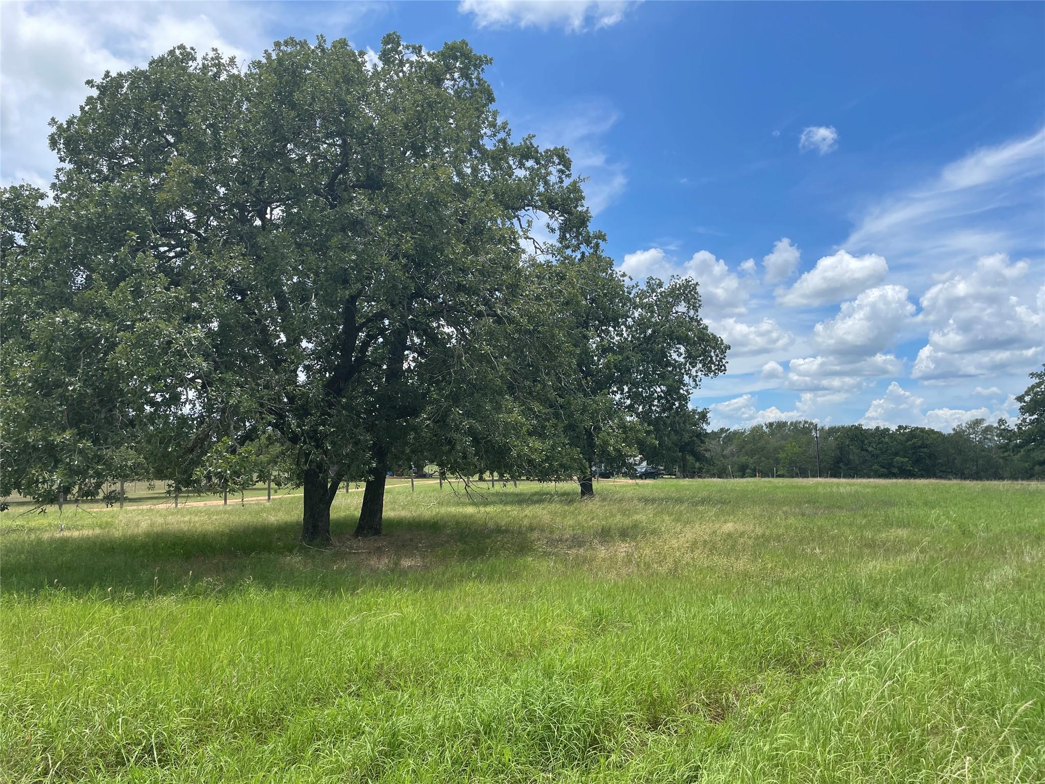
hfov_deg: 67.3
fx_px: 785
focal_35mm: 26
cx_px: 522
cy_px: 392
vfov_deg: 53.1
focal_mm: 4.2
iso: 32
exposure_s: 1/3861
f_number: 1.6
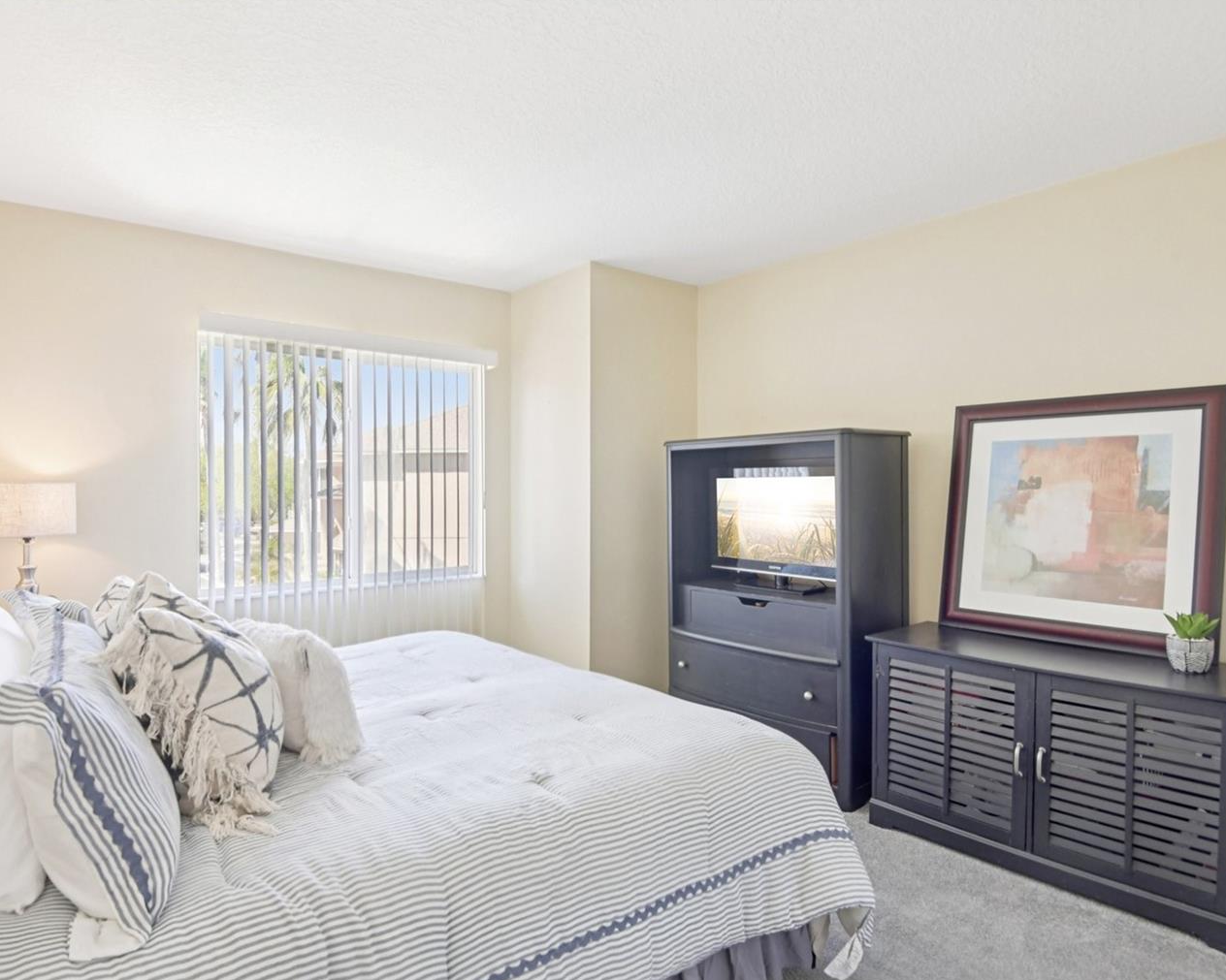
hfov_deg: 83.0
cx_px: 542
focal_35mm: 19
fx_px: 689
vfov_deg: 70.8
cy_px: 510
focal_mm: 16
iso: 400
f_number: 8
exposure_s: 1/13
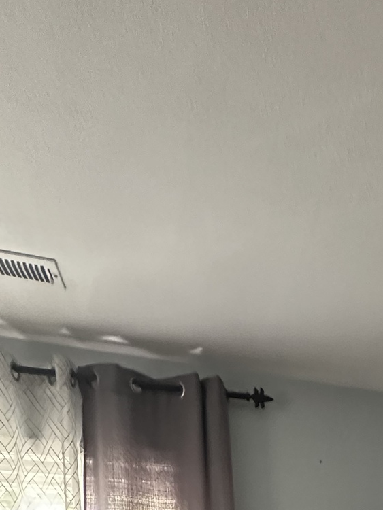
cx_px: 480
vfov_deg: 32.3
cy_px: 672
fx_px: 634
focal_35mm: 43
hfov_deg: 28.4
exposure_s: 1/60
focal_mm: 2.22
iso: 800
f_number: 2.2
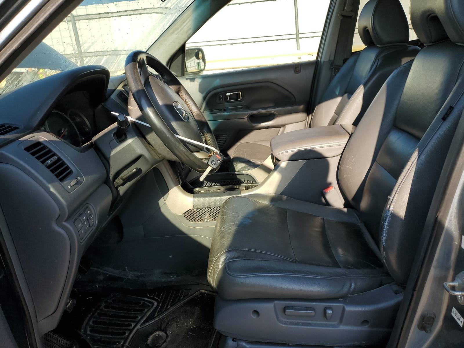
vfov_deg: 53.1
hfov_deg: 67.3
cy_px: 174
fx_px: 349
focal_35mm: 26
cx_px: 232
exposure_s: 1/1000
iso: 50
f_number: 1.5
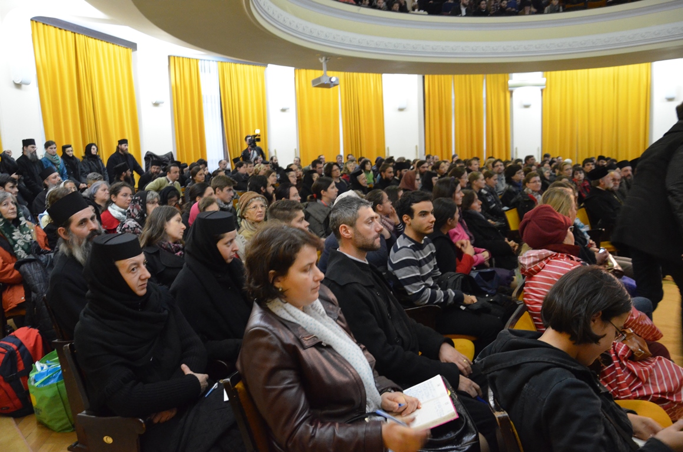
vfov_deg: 47.7
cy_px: 226
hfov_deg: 67.5
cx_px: 342
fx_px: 511
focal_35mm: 27
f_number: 3.5
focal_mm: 18
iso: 3200
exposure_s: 1/25
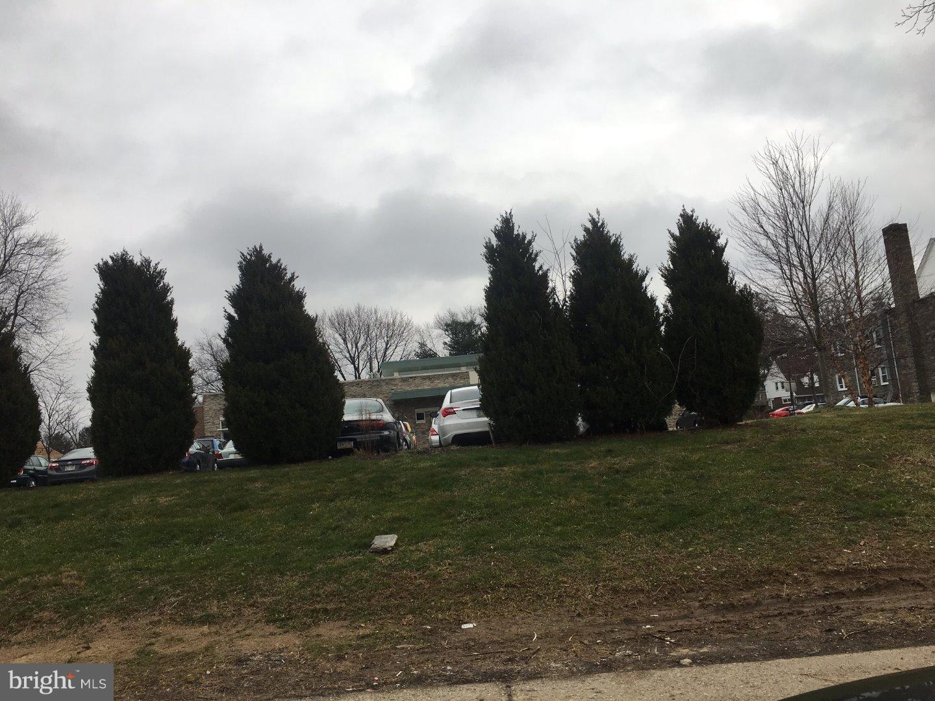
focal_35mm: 29
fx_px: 783
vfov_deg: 48.2
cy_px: 350
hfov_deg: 61.7
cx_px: 468
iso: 25
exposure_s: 1/1350
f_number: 2.2
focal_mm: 4.15
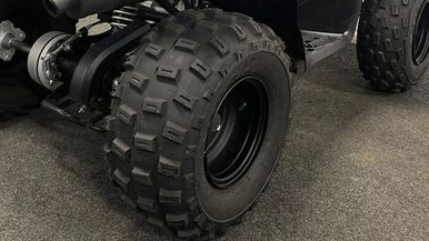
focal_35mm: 47
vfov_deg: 24.1
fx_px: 535
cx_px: 173
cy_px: -10
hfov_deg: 43.5
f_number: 1.6
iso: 160
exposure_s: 1/50
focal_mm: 5.1
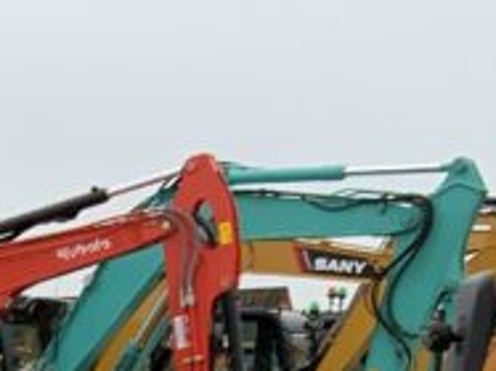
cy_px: 859
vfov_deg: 8.6
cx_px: -464
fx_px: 2277
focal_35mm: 159
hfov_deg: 11.3
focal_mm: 3
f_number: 1.8
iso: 16
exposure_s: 1/344
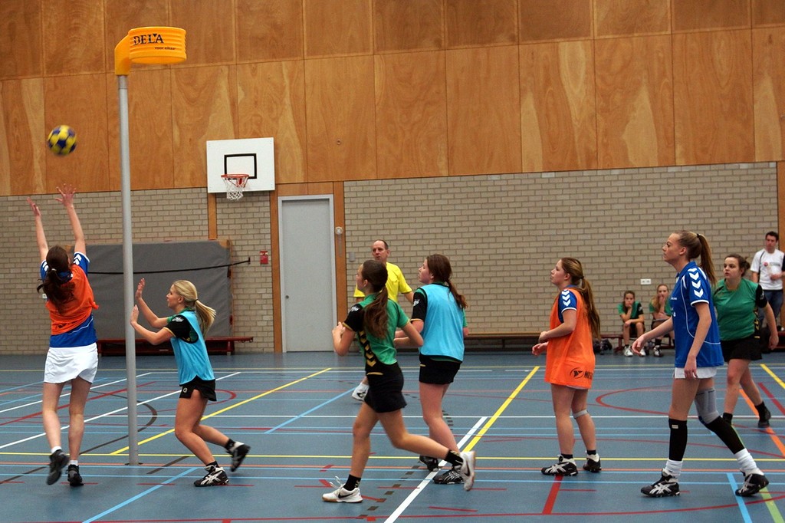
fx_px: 915
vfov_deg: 31.9
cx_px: 392
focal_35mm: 42
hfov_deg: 46.4
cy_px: 262
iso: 640
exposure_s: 1/160
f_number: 2.8
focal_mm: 28
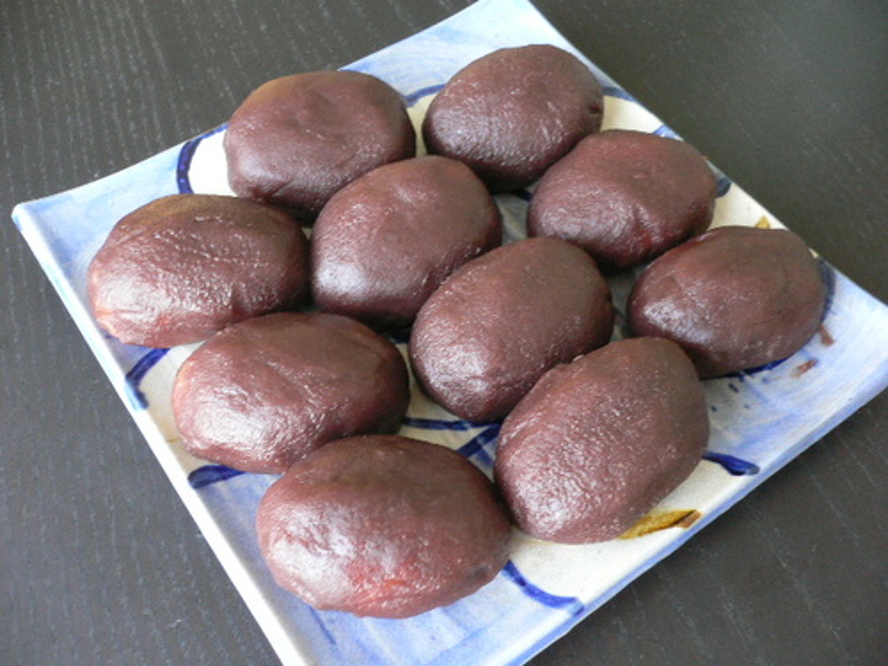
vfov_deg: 40.7
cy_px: 333
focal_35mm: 35
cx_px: 444
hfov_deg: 52.6
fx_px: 898
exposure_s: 1/8
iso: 200
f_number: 2.8
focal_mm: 5.8
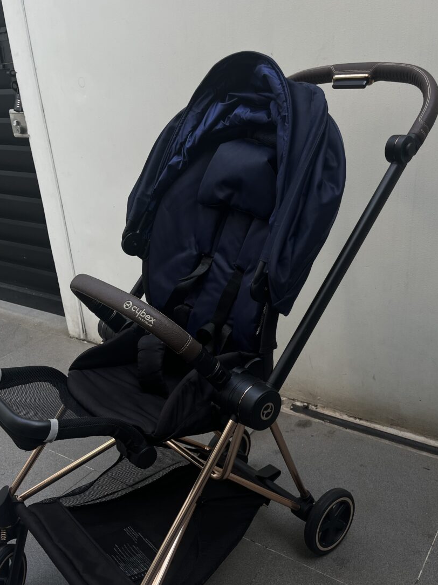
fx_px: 540
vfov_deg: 56.7
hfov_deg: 44.1
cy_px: 329
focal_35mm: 32
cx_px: 239
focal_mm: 5.1
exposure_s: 1/121
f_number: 1.6
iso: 32
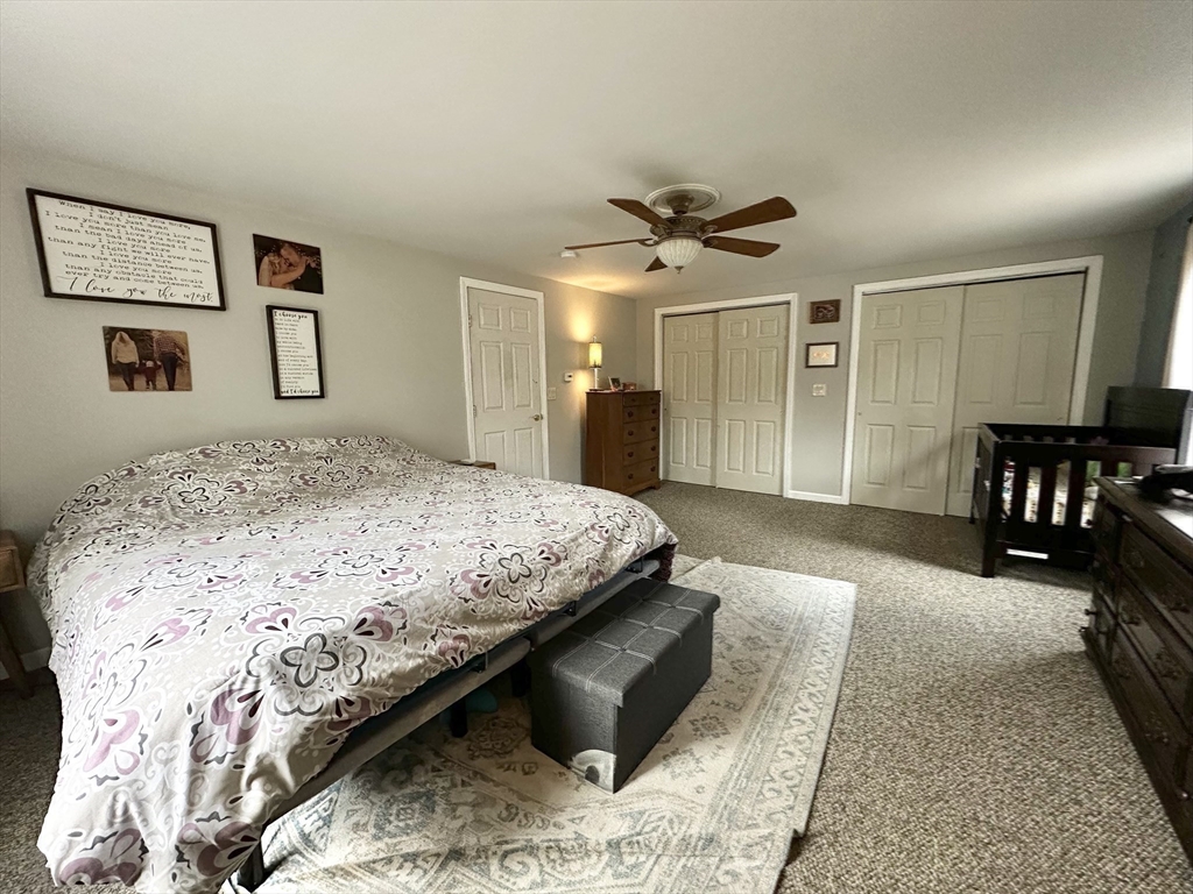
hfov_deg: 102.1
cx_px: 596
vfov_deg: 85.7
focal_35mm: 14
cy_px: 447
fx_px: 482
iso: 200
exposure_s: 1/120
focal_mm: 2.22
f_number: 2.2
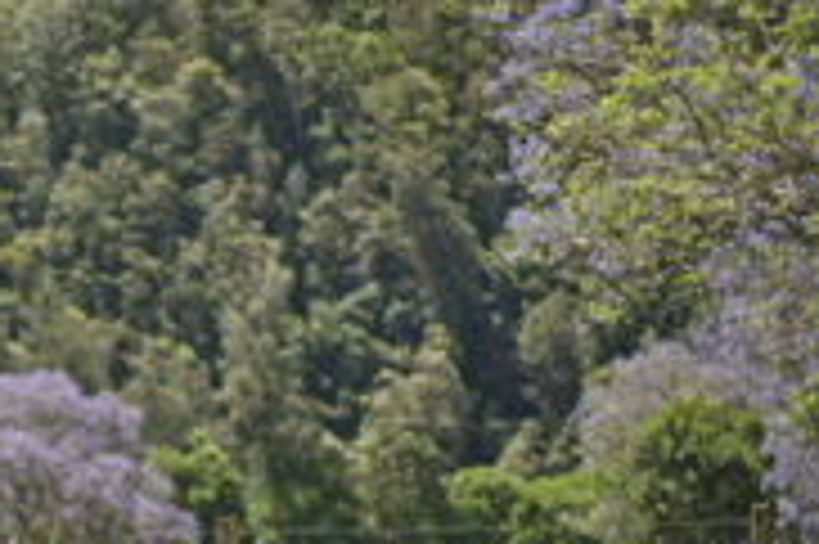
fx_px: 3500
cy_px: 513
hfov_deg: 12.5
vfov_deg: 8.9
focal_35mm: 154
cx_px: -490
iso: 200
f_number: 1.4
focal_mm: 35
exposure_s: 1/4000
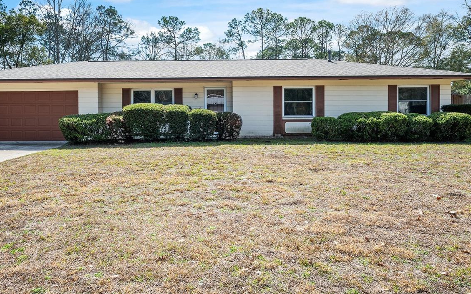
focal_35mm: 26
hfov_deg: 70.1
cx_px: 203
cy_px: 116
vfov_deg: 47.3
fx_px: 334
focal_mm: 18
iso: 500
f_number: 7.1
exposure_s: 1/800
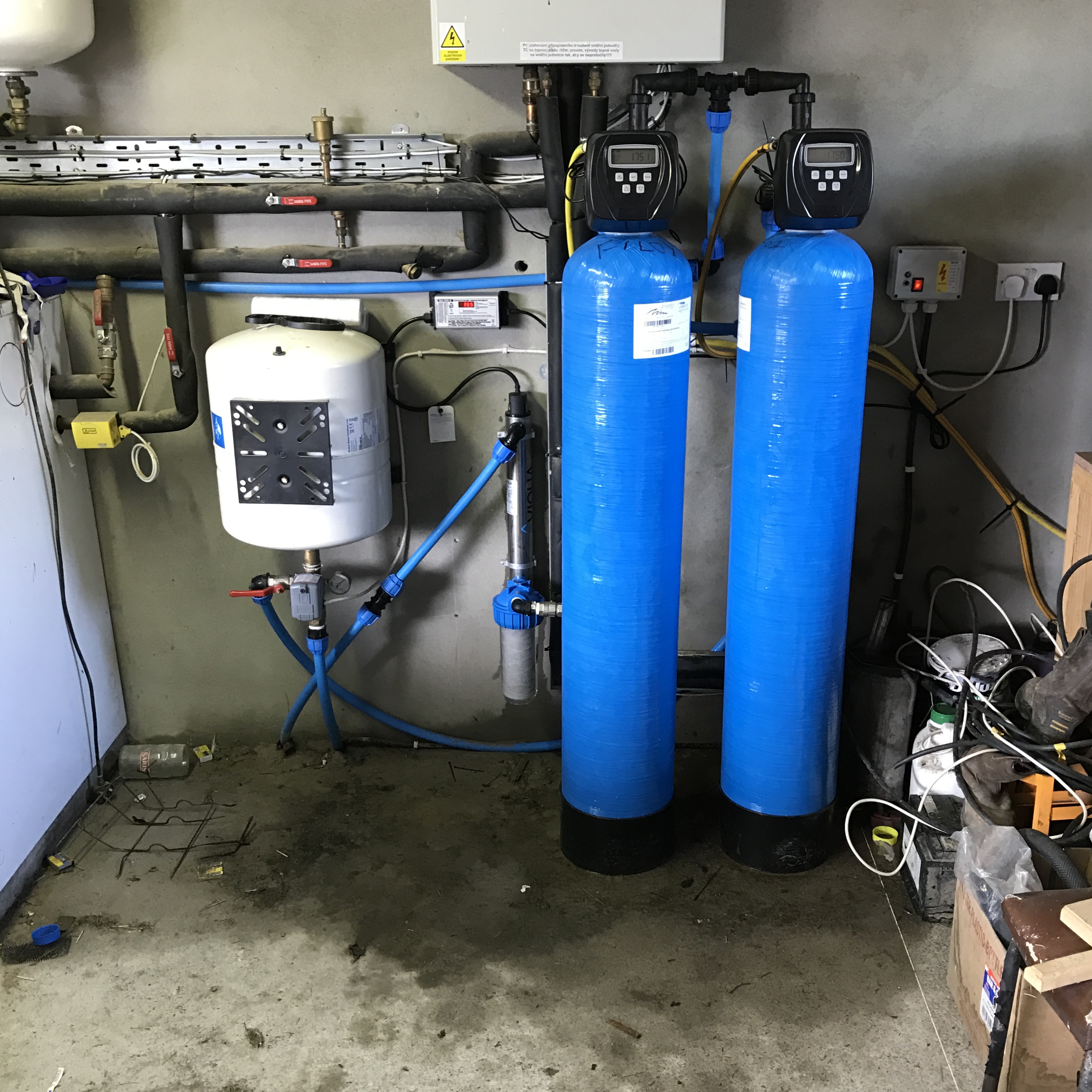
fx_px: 1213
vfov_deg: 48.4
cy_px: 596
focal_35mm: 34
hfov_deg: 48.4
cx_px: 558
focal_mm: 3.99
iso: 40
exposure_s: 1/20
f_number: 1.8
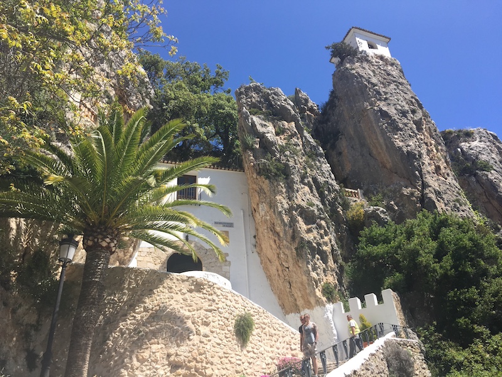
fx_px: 421
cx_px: 251
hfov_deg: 61.7
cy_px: 188
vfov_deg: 48.2
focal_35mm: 29
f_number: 2.2
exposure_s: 1/1412
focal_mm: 4.15
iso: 32
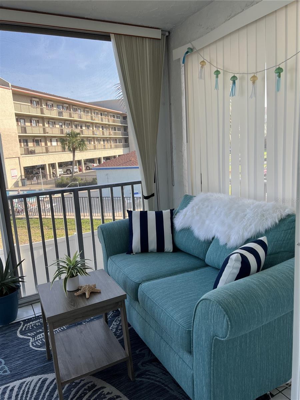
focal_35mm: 26
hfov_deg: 53.1
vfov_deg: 67.3
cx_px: 150
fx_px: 300
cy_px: 200
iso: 50
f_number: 1.5
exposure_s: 1/359
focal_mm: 5.7
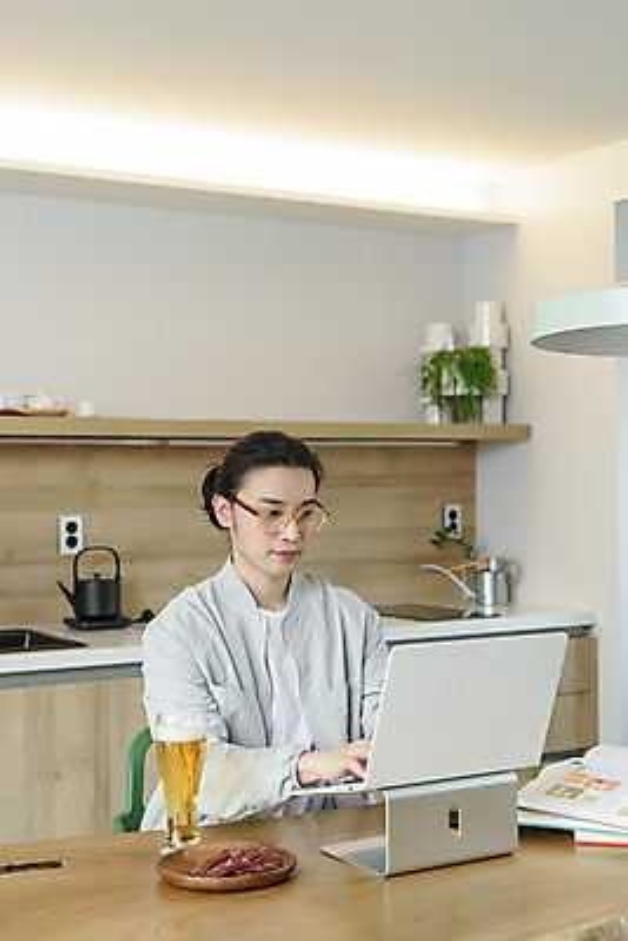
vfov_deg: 39.6
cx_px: 314
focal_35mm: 50
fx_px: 1307
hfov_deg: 27.0
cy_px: 470
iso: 320
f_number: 3.5
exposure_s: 1/100
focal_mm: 50
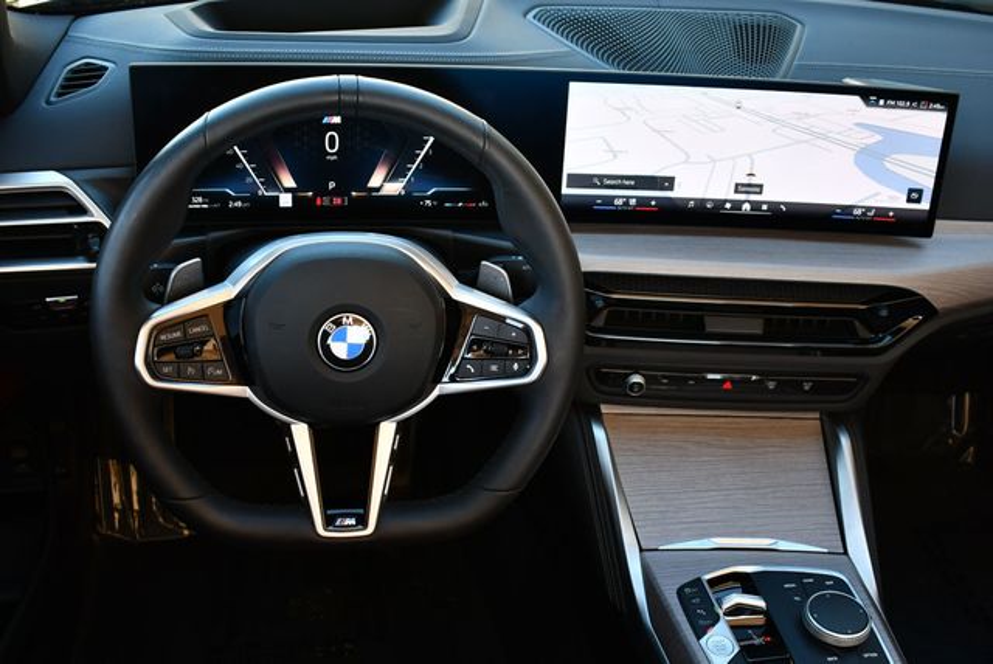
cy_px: 332
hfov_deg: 48.4
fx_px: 1104
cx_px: 496
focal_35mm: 40
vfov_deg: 33.5
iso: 400
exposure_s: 1/250
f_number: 4
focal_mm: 20
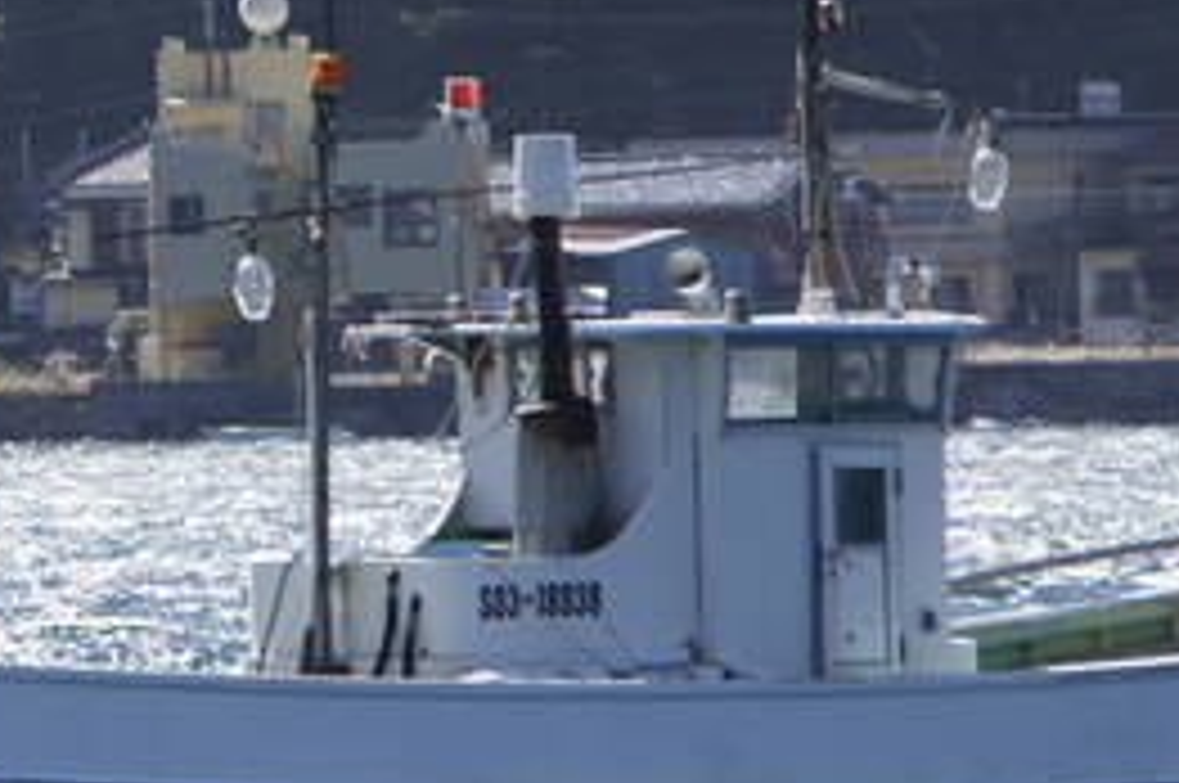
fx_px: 19655
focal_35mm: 601
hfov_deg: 3.4
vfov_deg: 2.3
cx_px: -842
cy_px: -270
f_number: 8
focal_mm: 105
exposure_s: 1/160
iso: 100
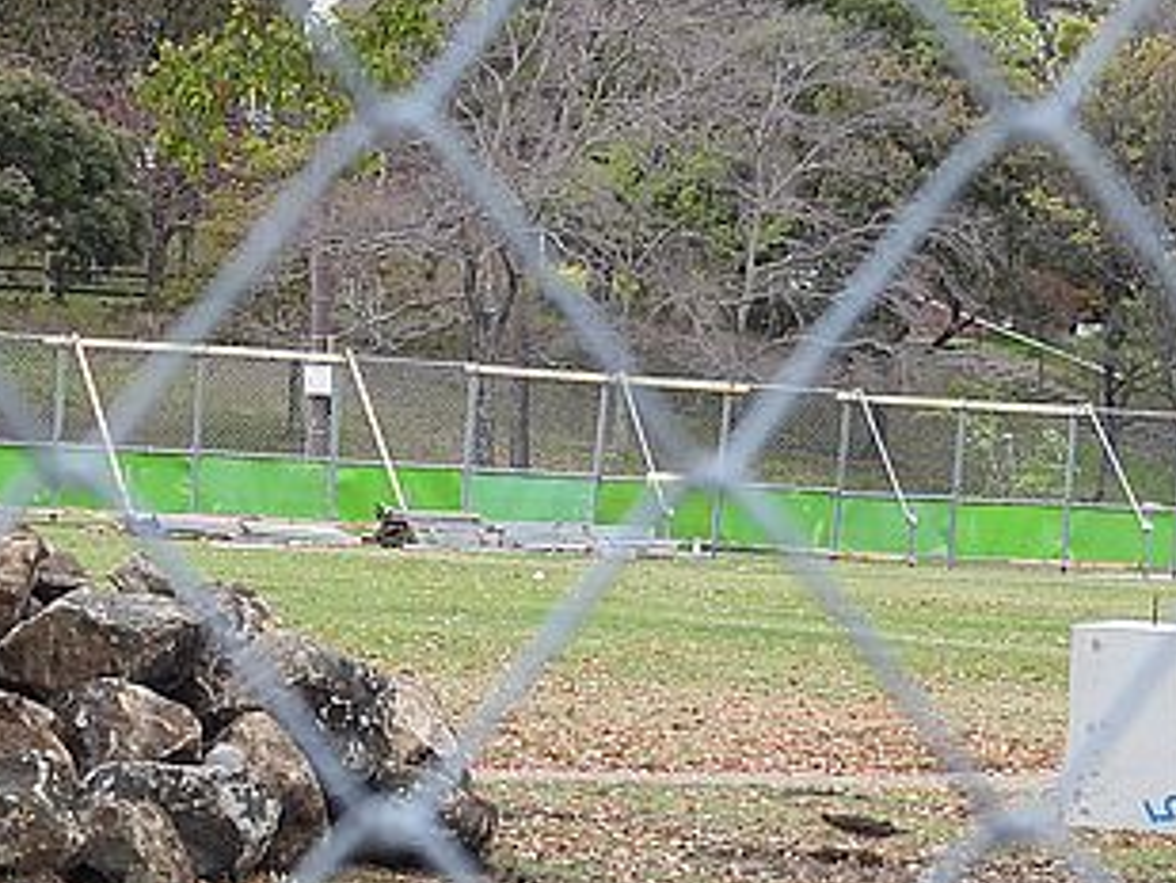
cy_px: 735
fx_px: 9244
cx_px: 400
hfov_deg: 7.3
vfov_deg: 5.5
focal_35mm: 272
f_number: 4
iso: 100
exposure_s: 1/100
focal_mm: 18.7
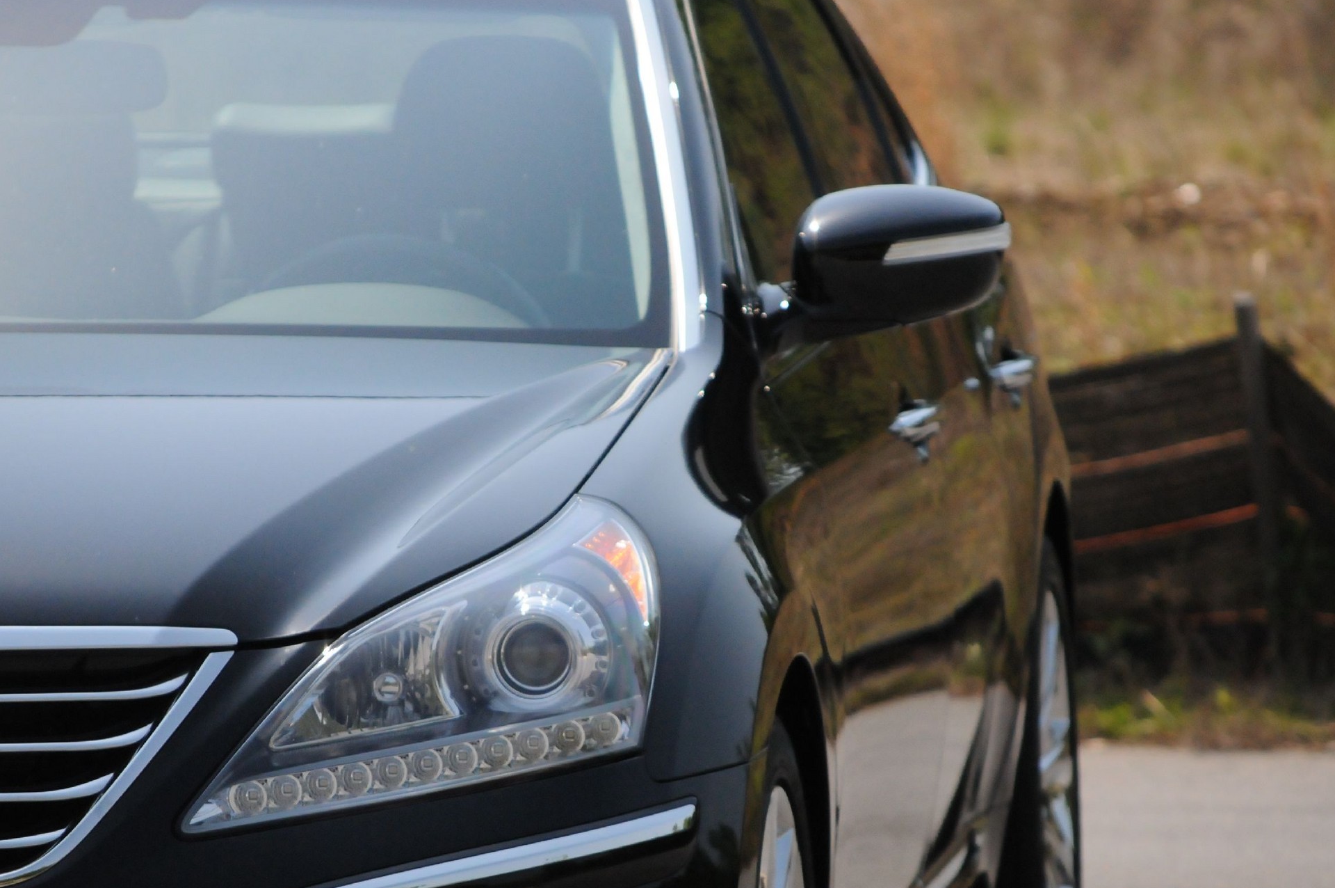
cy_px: 519
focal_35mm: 264
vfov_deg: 5.2
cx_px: 657
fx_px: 9767
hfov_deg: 7.8
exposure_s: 1/8000
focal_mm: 135
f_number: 5.6
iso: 2000
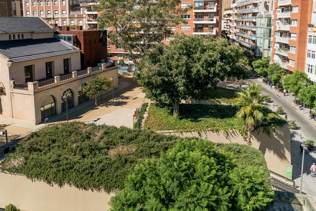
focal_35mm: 31
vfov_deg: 42.1
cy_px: 80
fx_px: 272
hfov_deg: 60.1
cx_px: 144
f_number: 2.8
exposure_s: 1/3200
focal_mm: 24
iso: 160
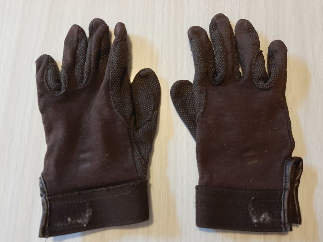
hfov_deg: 65.3
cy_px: 125
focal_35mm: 27
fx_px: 252
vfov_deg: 51.3
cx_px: 159
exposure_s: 1/25
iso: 250
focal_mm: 3.93
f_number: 1.7
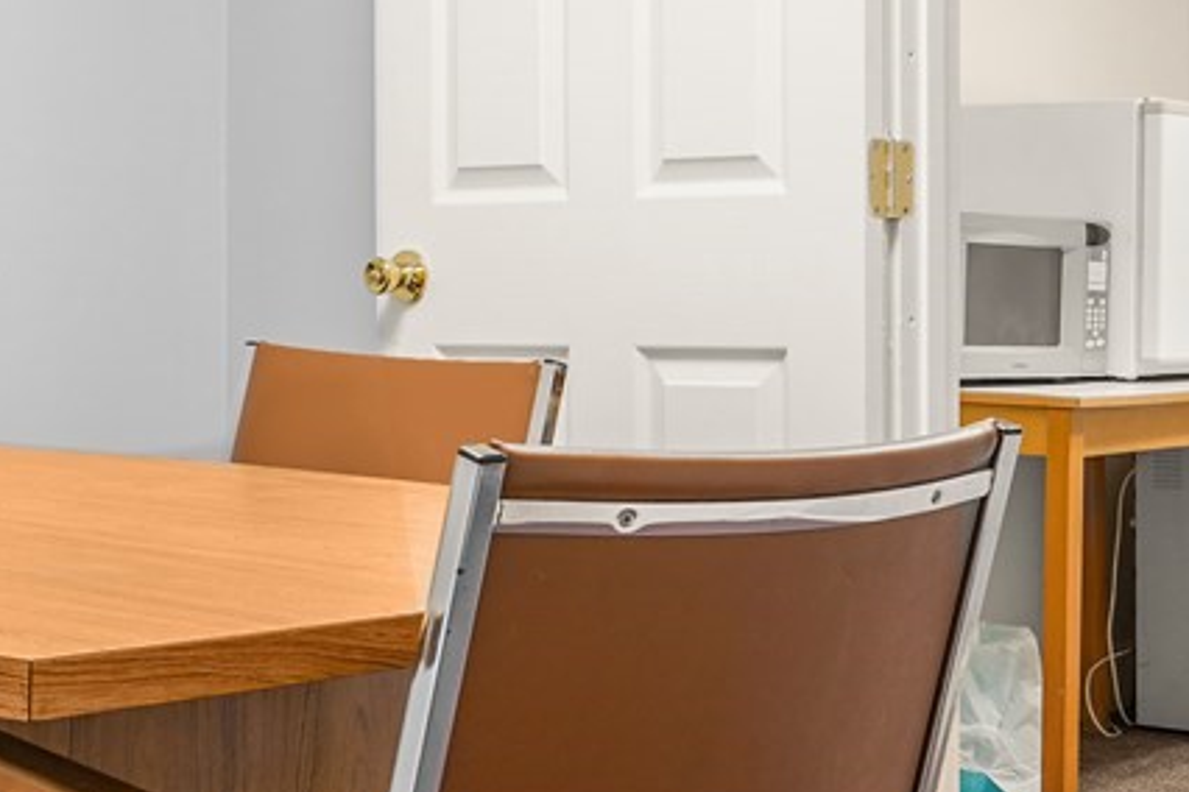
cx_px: 882
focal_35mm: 77
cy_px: 329
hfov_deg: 26.0
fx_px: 2543
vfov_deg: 17.7
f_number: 8
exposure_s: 1/5
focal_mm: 16
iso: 100
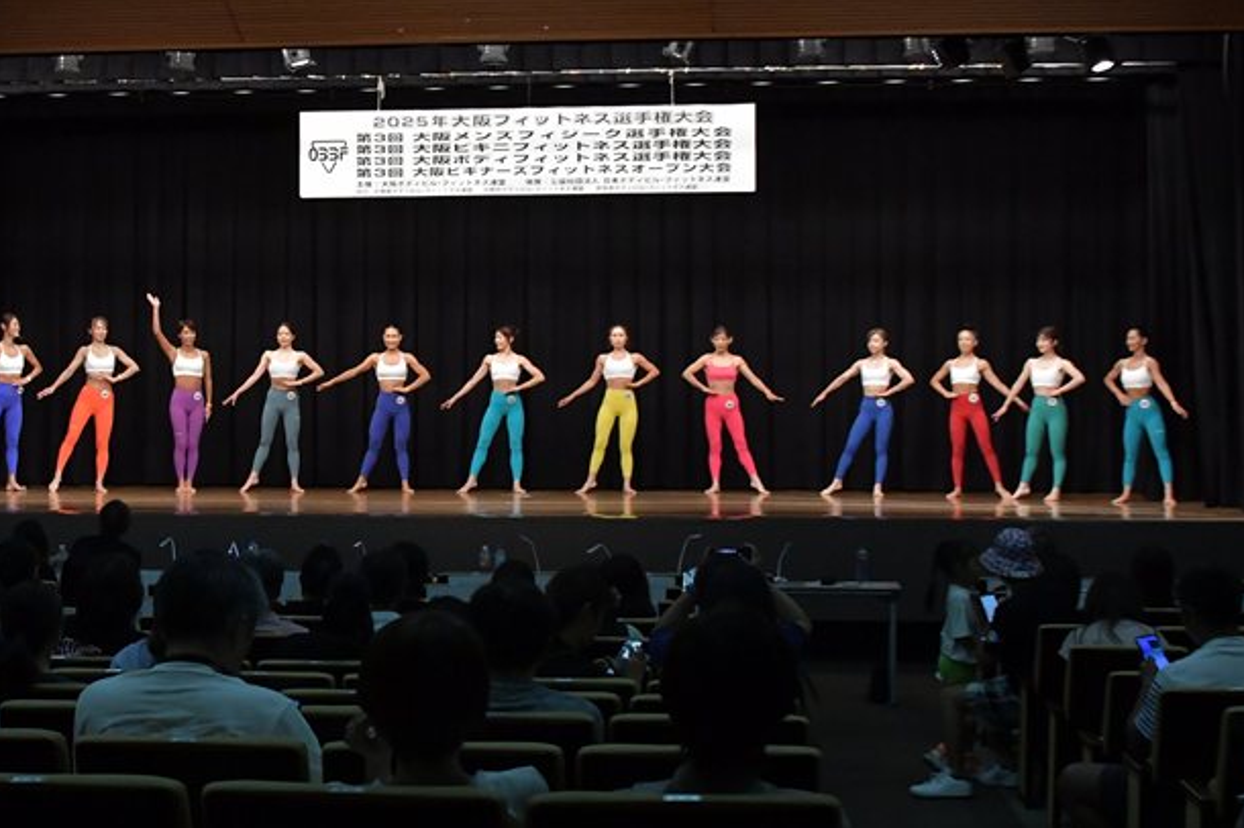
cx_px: 490
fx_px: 2107
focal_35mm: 61
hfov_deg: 32.8
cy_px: 355
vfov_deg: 22.2
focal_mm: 32
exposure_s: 1/400
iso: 5000
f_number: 5.6
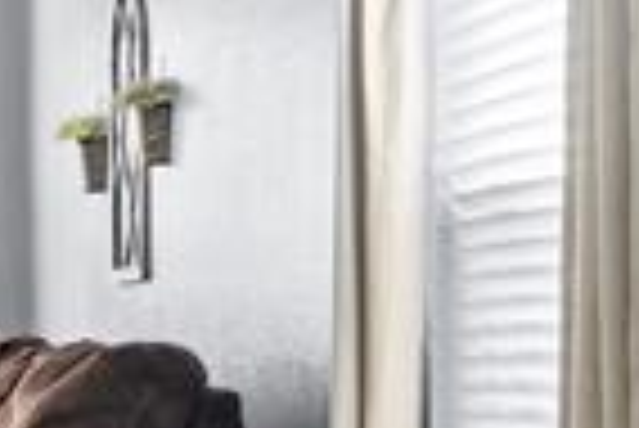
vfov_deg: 11.5
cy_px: 378
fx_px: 2107
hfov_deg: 16.1
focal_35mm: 119
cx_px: -248
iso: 200
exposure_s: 1/1.67
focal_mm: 11
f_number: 9
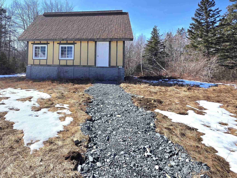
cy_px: 67
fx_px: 130
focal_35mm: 19
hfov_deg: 83.4
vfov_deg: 67.7
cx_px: 93
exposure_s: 1/3333
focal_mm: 2.2
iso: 40
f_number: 1.9
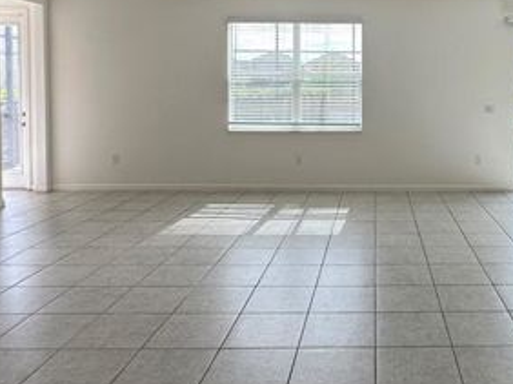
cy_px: 104
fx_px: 518
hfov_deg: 50.2
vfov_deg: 39.7
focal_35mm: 35
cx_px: 392
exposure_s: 1/143
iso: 40
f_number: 2.2
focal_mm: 2.22
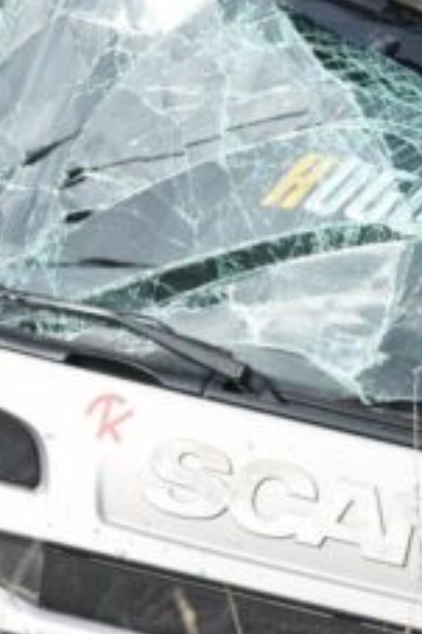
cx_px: 405
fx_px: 13400
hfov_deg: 1.8
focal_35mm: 761
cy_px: 344
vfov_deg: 2.7
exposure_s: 1/320
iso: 100
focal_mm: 150
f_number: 5.6
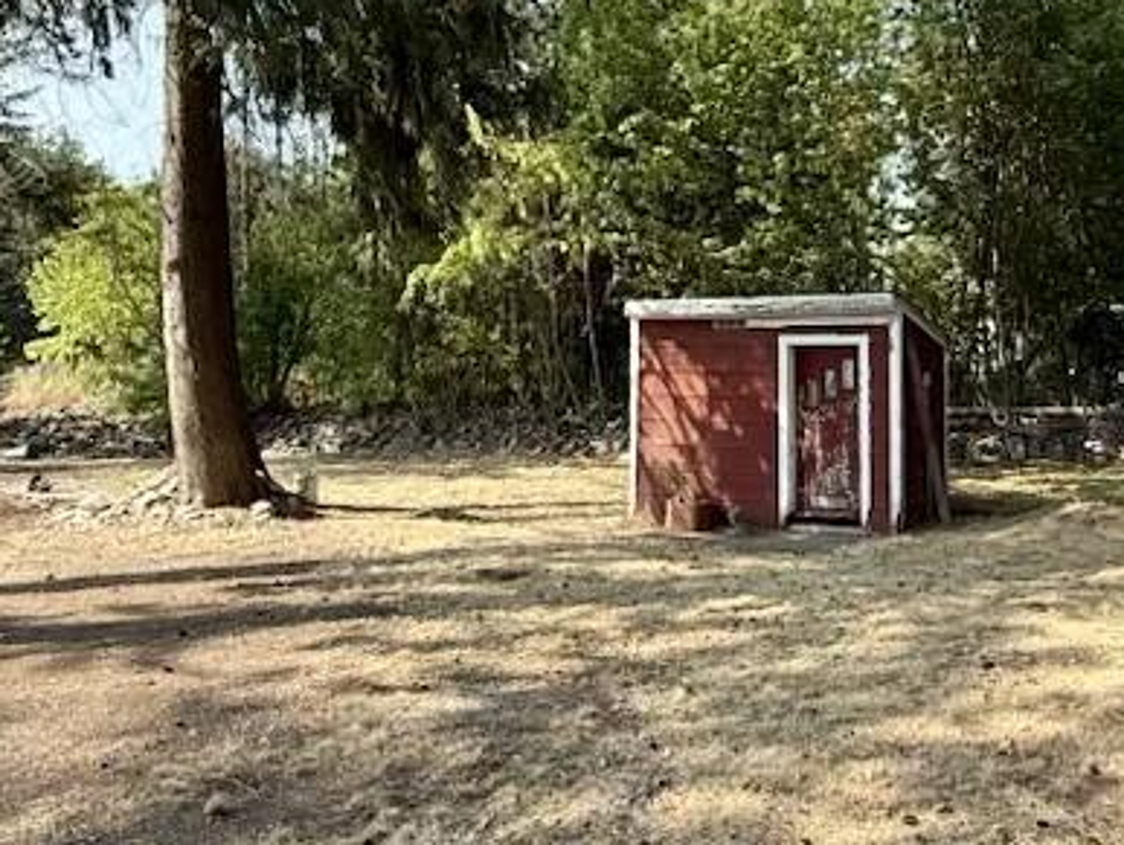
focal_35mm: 37
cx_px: 642
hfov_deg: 49.9
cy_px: 290
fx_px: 1203
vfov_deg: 38.3
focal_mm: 2.22
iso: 64
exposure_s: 1/717
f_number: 2.2
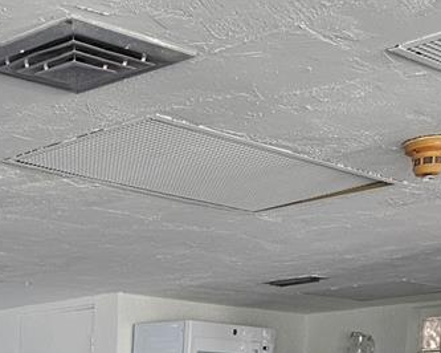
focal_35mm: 81
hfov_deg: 22.4
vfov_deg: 15.6
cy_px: 677
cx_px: -26
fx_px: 1057
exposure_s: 1/180
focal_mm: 6.3
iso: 200
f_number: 1.7
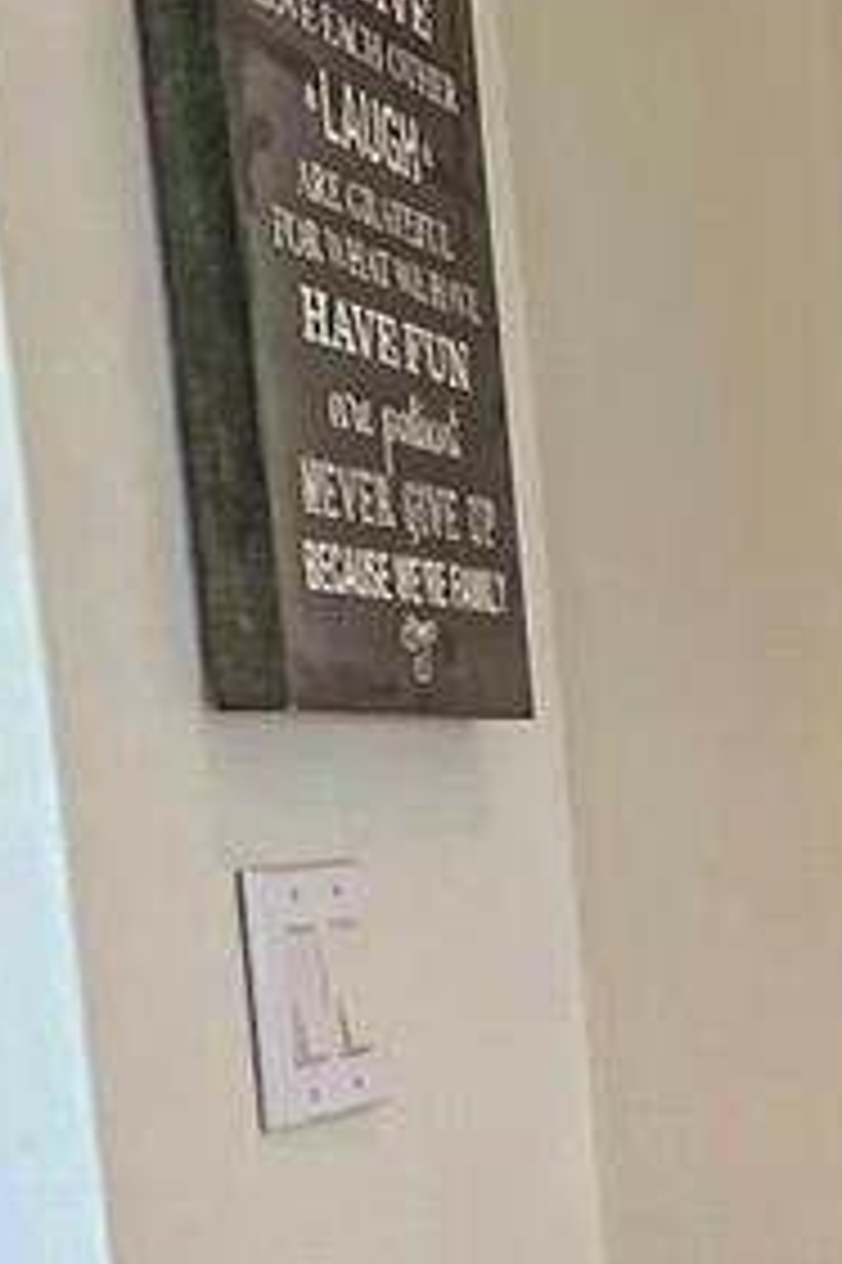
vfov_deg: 26.1
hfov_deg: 14.3
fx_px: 2599
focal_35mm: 74
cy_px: 1237
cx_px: 1844
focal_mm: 1.57
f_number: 1.8
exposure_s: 1/120
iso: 50
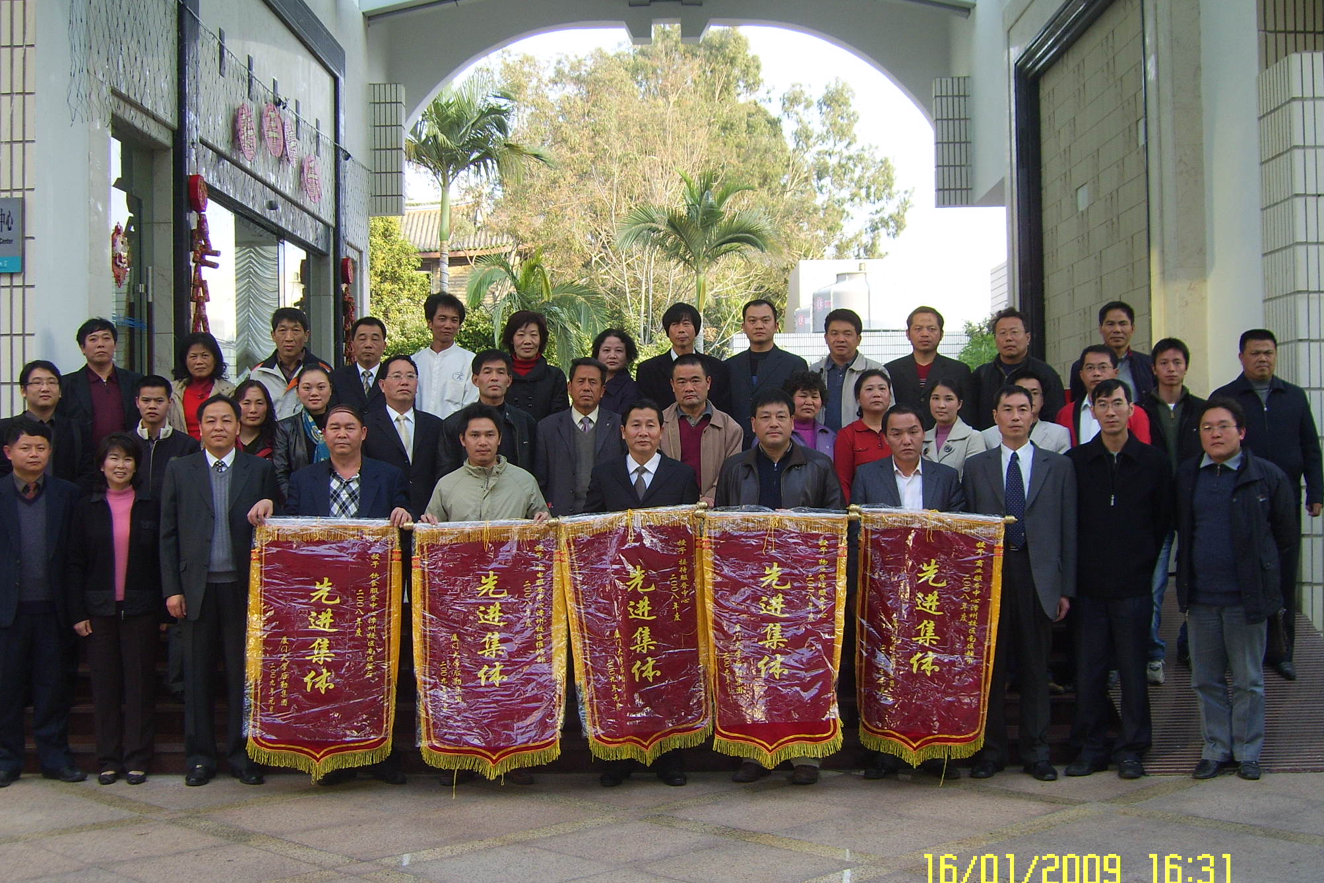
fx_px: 1912
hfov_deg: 38.2
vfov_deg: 26.0
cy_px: 430
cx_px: 655
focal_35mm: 52
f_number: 3.5
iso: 50
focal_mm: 10
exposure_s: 1/80
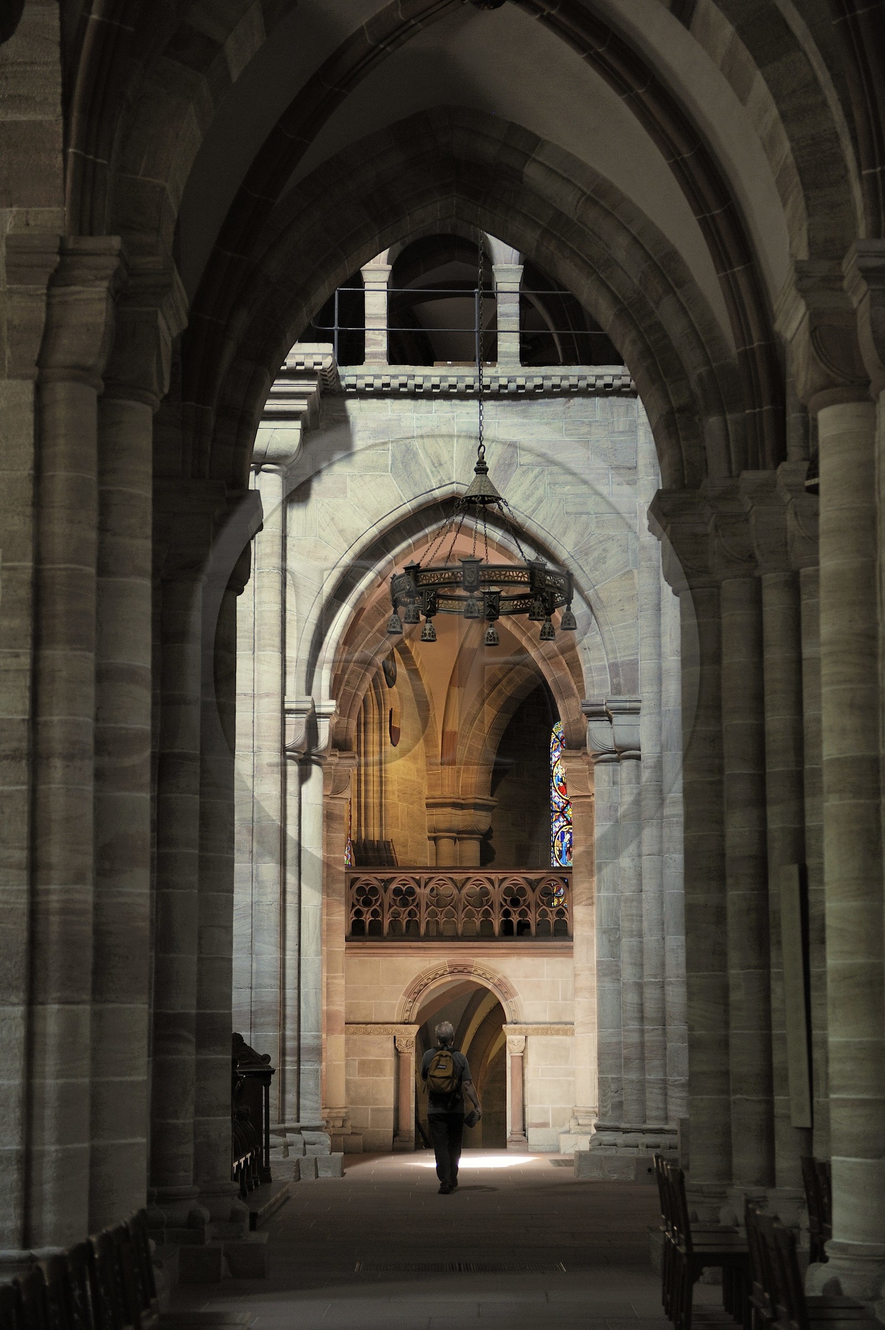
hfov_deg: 19.4
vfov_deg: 28.9
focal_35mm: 70
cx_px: 442
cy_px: 665
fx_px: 2585
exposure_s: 1/60
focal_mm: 70
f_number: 2.8
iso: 800
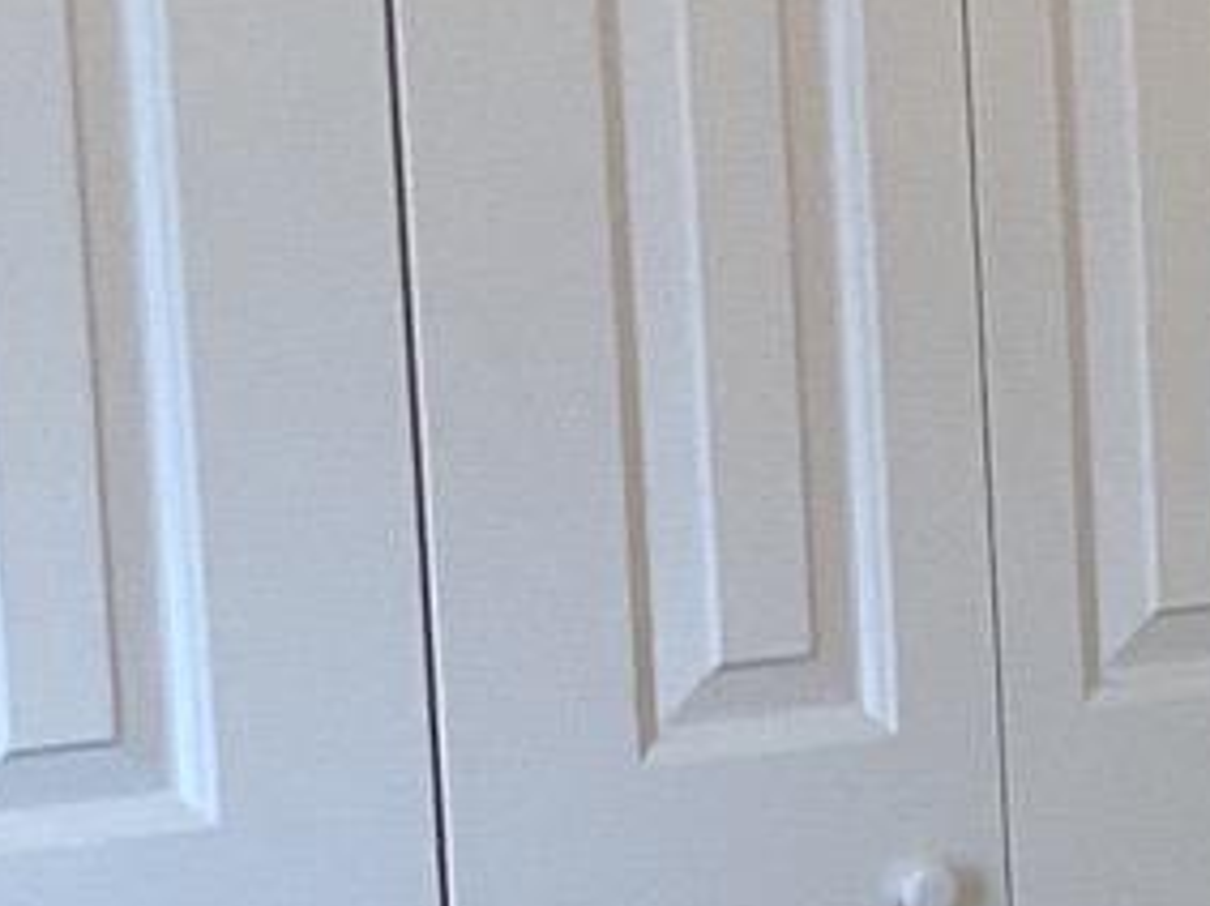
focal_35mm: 210
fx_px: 7337
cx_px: 2711
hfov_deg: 8.7
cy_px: 701
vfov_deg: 7.1
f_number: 1.8
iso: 50
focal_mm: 3
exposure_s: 1/60
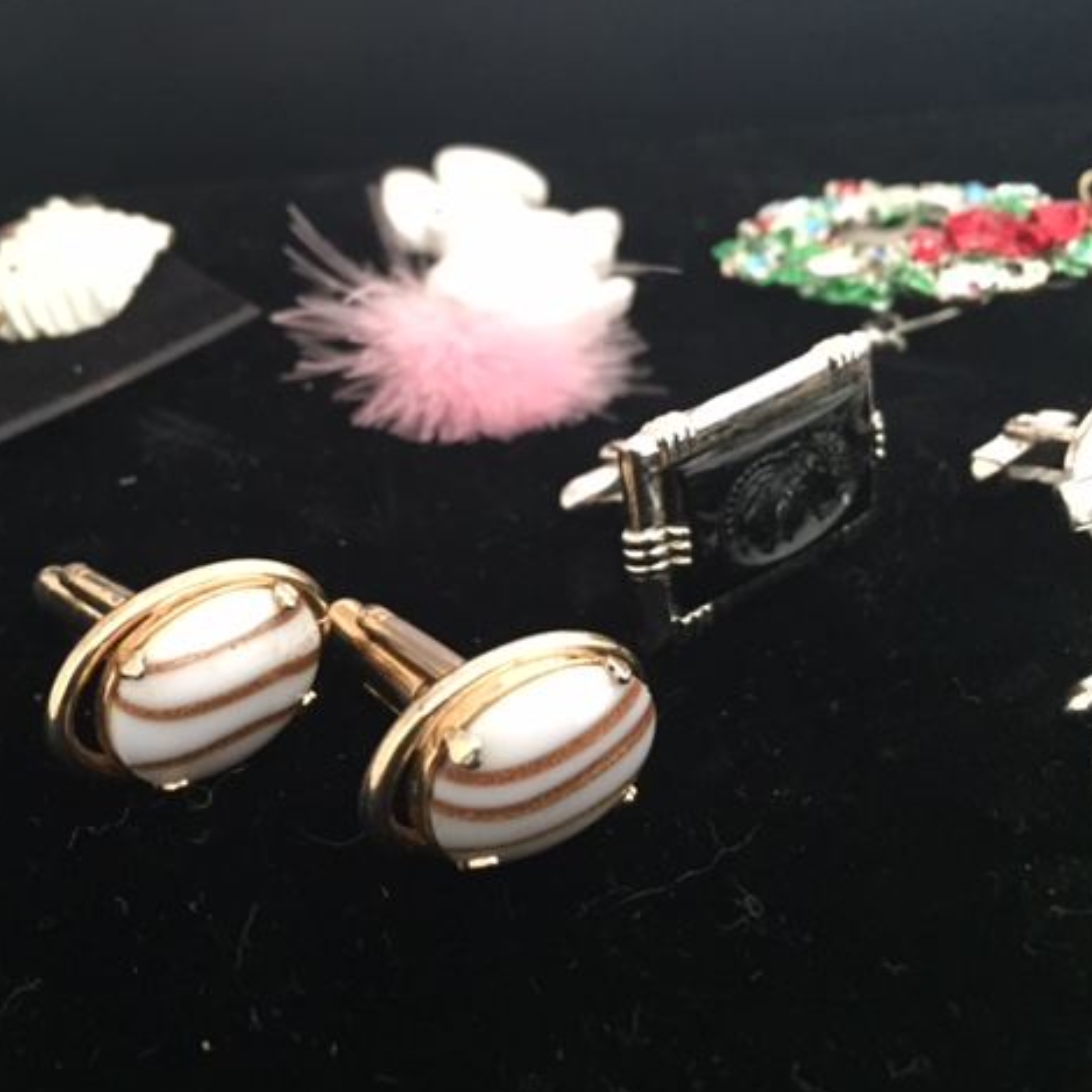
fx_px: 1249
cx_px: 361
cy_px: 547
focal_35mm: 35
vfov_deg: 47.2
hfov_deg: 46.5
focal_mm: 4.15
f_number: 2.2
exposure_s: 1/25
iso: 250
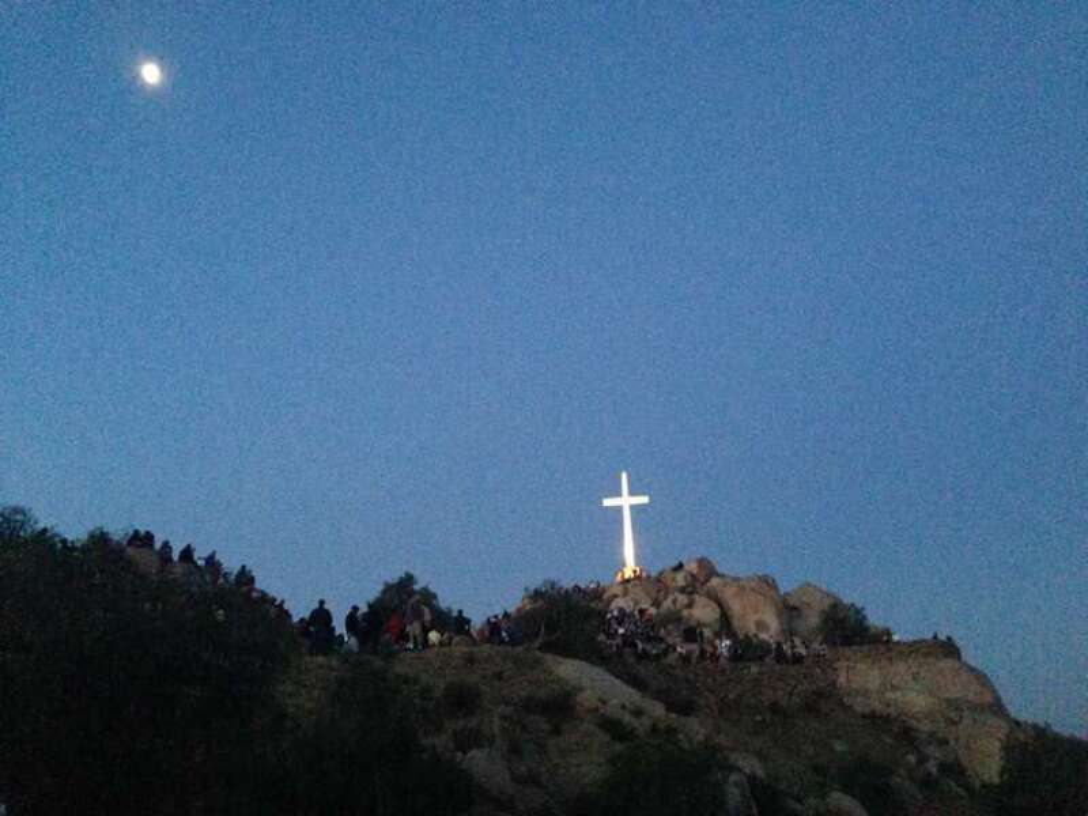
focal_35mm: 33
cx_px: 544
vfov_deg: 42.9
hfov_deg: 55.4
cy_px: 408
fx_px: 1037
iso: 800
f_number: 2.4
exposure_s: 1/15
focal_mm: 4.12
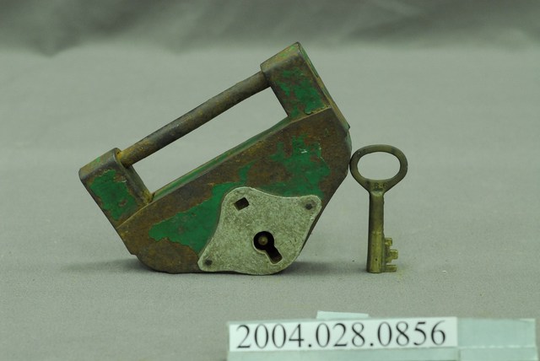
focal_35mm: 90
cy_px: 180
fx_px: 1351
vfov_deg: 15.2
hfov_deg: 22.6
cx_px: 270
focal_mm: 60
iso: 1000
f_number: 10
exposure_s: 1/10
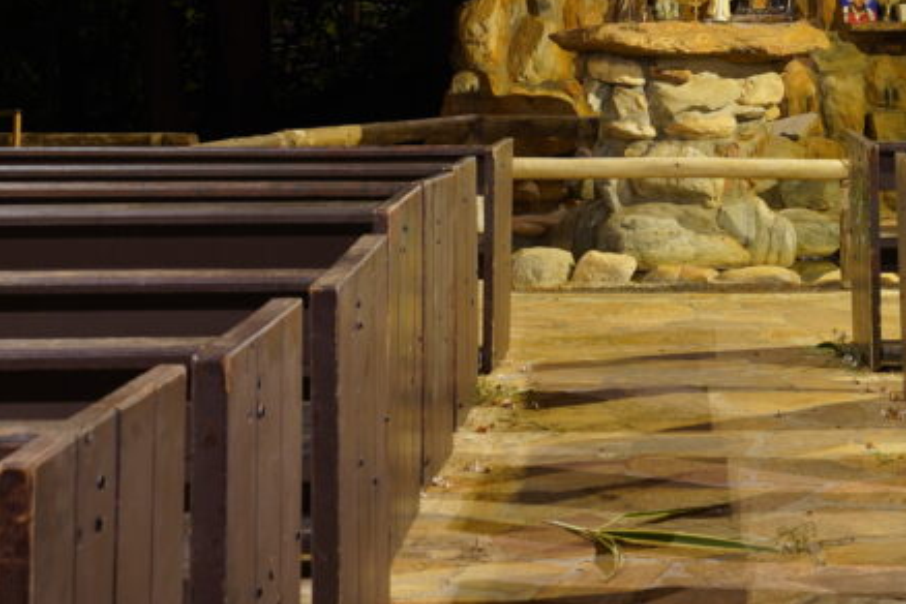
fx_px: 2416
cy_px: -153
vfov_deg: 13.8
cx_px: 641
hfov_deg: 21.1
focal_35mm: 96
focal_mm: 35
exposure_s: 3.2
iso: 125
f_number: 7.1
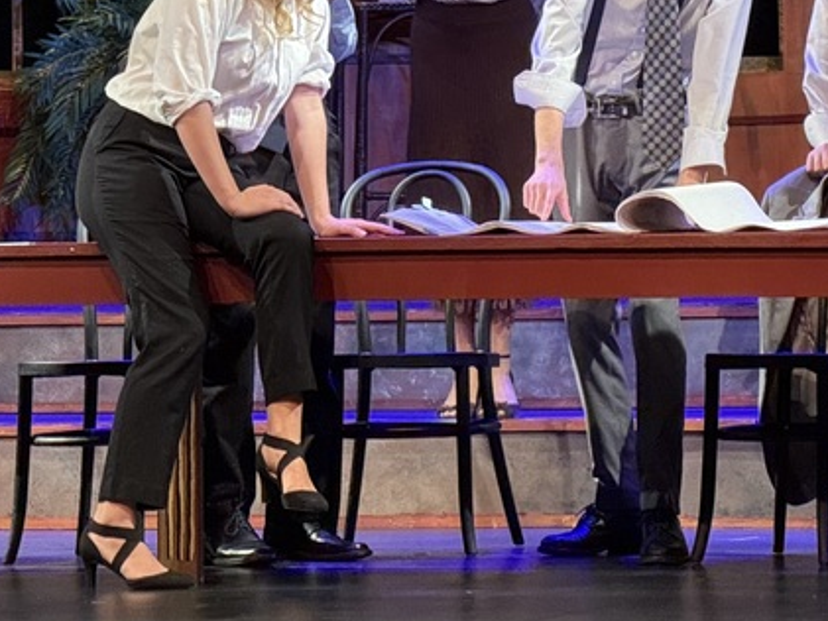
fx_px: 6987
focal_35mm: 292
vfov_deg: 5.1
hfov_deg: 6.8
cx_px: 507
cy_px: -100
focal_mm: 15.66
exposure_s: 1/60
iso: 400
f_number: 2.8
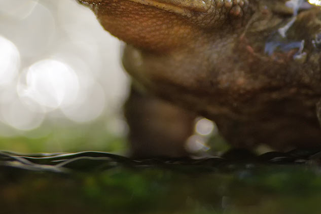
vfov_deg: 1.8
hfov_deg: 2.7
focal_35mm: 758
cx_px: 207
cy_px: -5
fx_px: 6758
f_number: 5
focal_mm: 300
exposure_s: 1/1000
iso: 1000
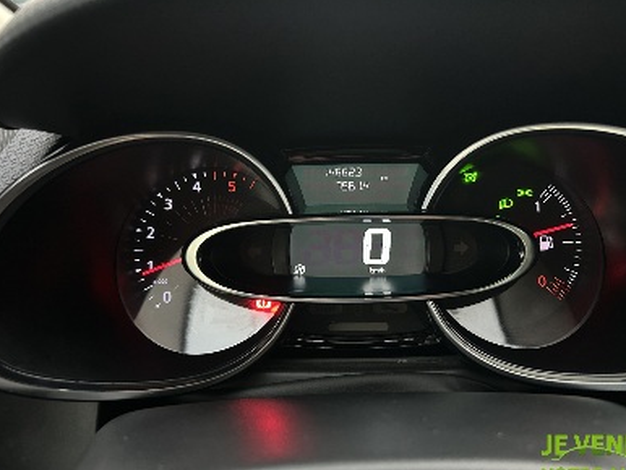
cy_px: 243
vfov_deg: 49.8
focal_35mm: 28
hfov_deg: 63.4
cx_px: 329
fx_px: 507
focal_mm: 5.7
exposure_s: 1/25
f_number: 1.5
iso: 800
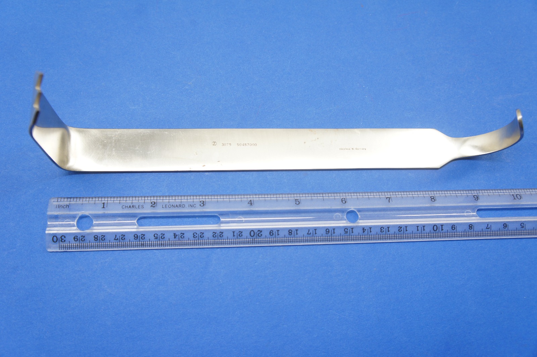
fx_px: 514
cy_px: 178
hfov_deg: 55.1
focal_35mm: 34
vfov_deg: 38.3
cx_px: 268
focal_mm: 23
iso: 200
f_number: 4.5
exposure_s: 1/40
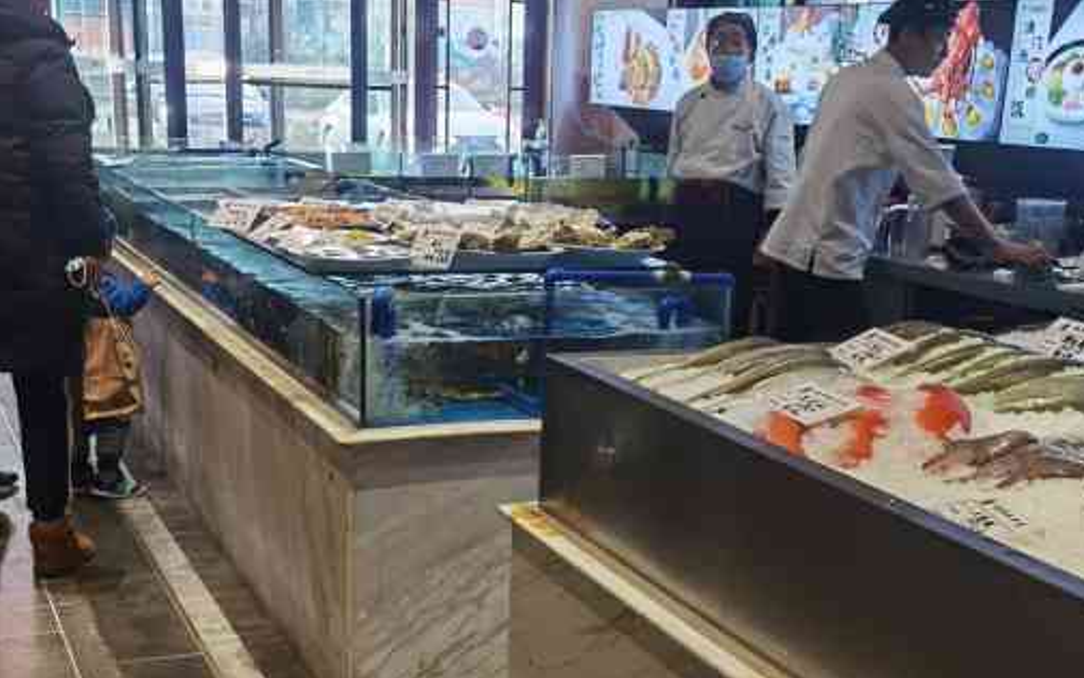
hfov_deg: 38.2
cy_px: 520
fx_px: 1566
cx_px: 576
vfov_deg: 24.1
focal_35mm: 53
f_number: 1.9
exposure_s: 1/169
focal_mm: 6.71
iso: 50
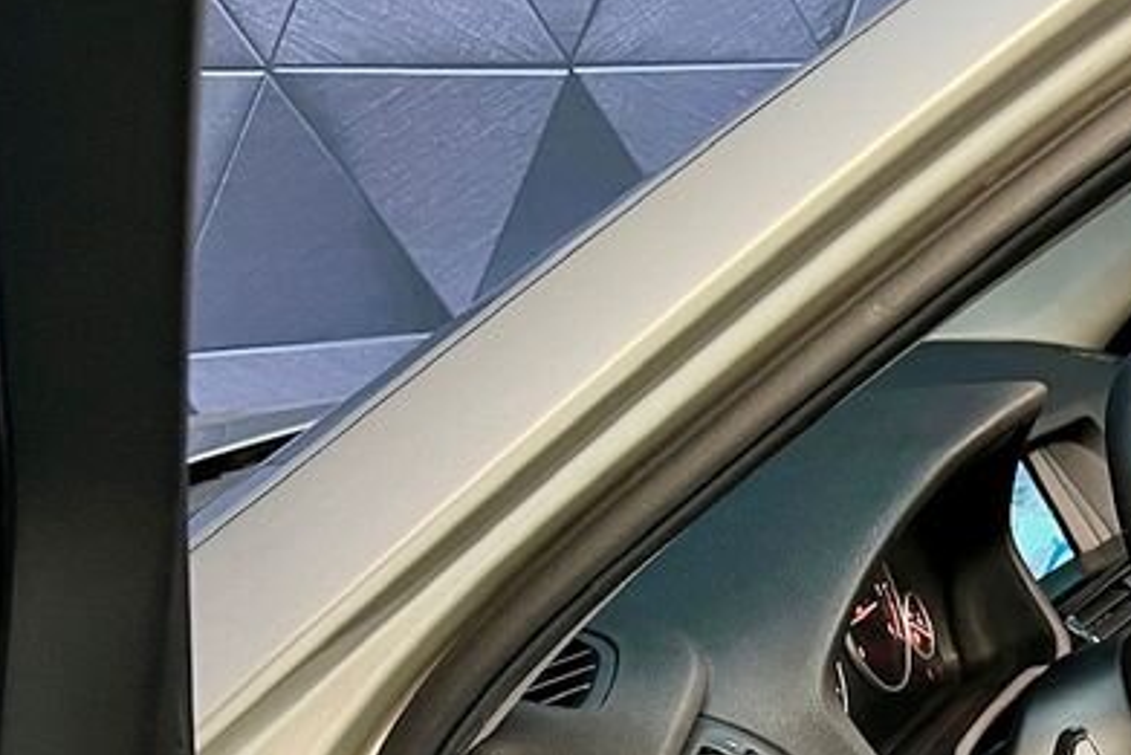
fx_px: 2608
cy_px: 903
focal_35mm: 83
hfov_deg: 21.5
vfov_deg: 15.8
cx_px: 1568
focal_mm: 5.7
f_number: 1.5
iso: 125
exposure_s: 1/84
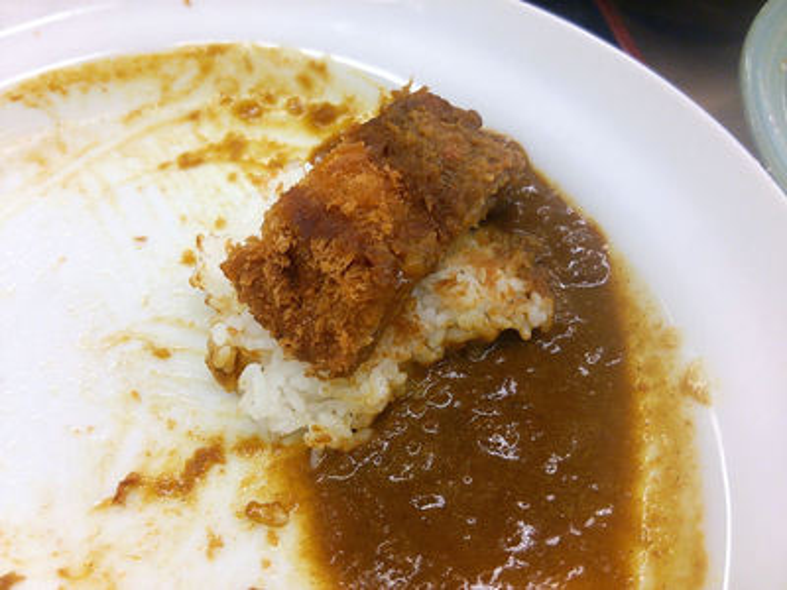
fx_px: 682
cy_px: 295
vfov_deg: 46.8
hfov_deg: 60.0
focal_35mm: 30
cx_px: 394
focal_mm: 4.06
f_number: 1.94
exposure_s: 1/59
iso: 64
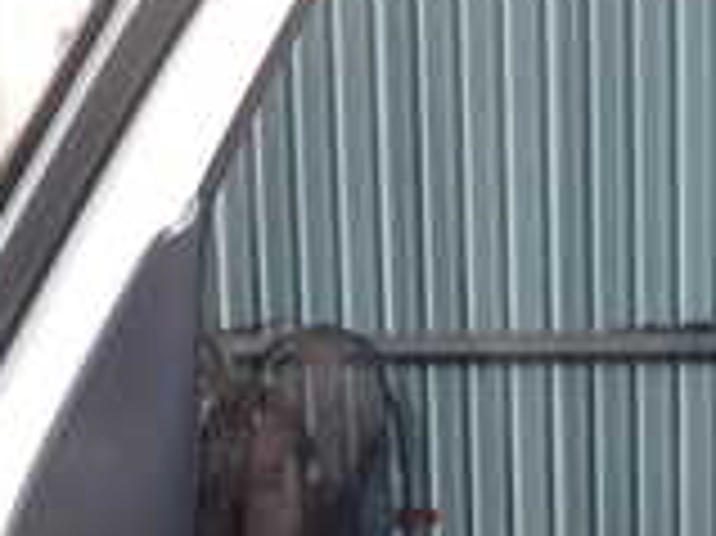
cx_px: 644
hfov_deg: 17.2
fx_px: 2336
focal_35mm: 113
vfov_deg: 12.6
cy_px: 730
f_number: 2.3
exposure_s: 1/60
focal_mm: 5.4
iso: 200
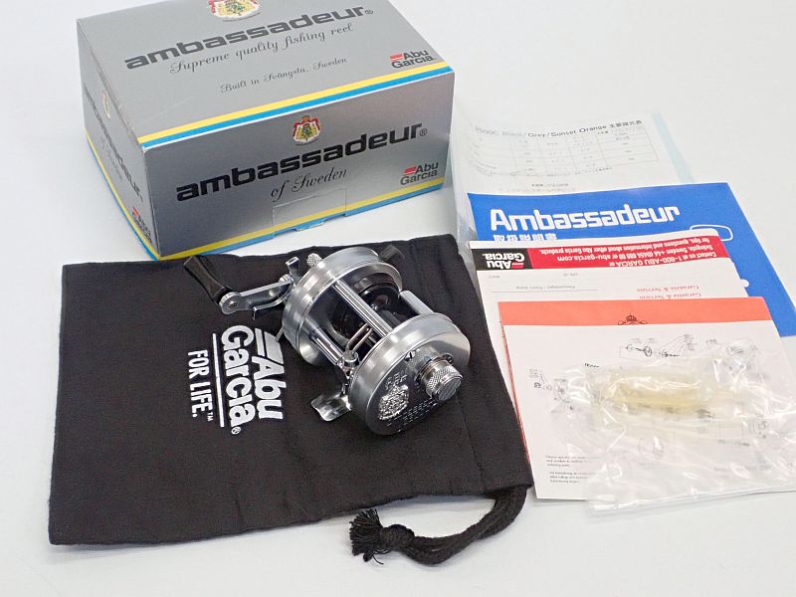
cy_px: 298
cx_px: 398
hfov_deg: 49.0
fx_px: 874
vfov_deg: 37.7
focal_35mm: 38
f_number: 3.5
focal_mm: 6.86
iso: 800
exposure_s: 1/50
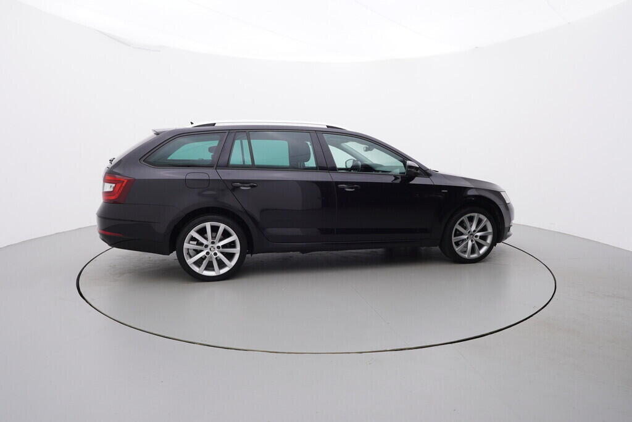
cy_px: 211
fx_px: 395
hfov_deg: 77.3
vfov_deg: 56.2
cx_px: 316
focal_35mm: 22
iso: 200
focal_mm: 15
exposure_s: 1/80
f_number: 5
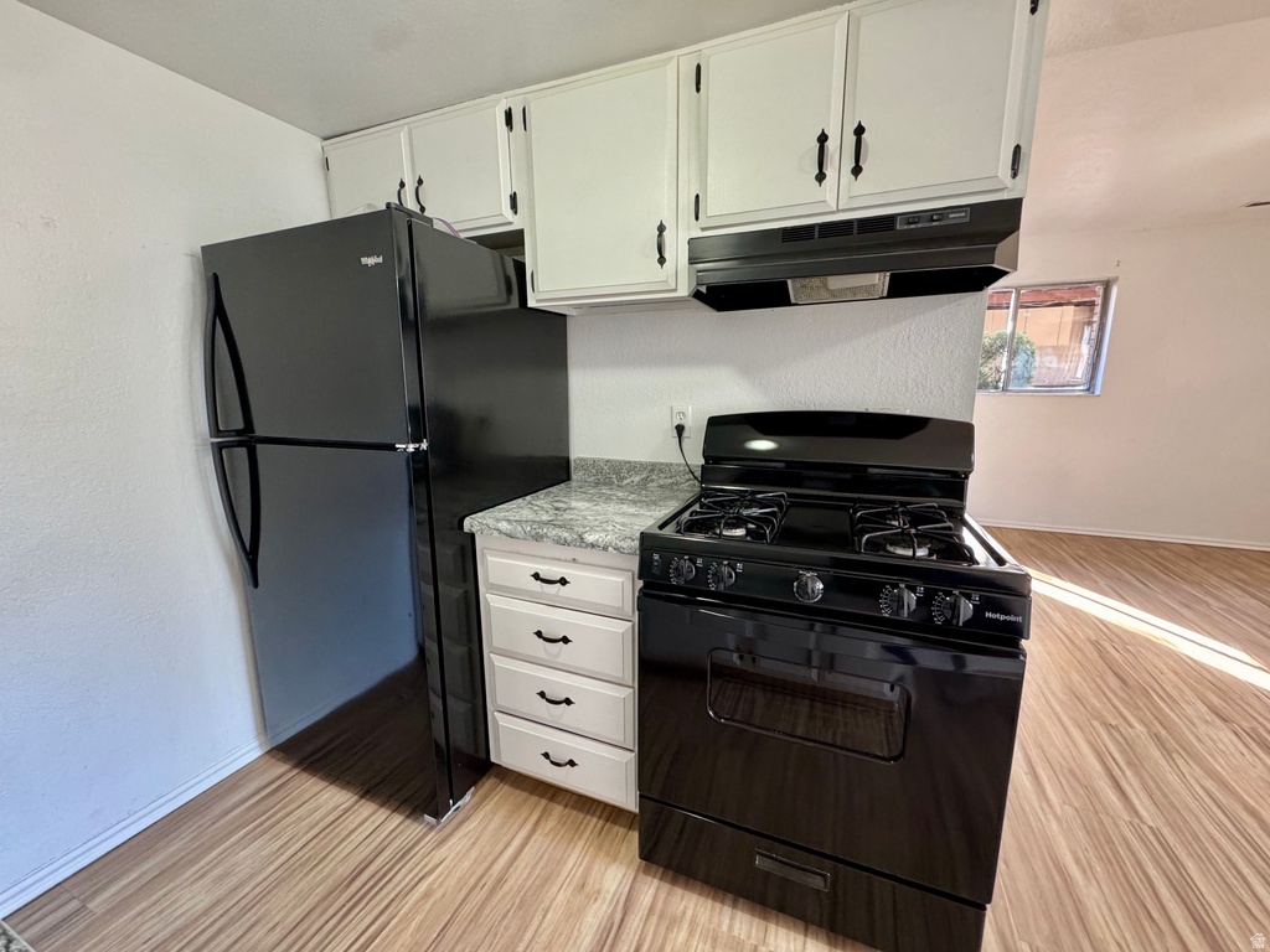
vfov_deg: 85.7
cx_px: 635
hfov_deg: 102.1
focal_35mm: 14
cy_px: 476
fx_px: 514
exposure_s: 1/60
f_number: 2.2
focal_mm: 2.22
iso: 500
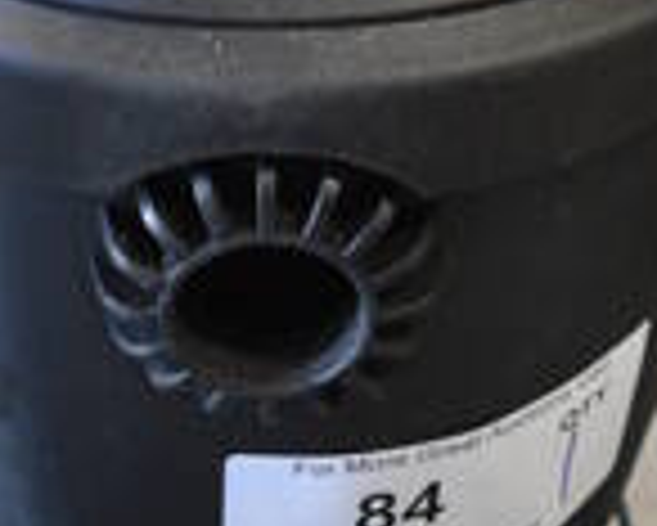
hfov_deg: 23.0
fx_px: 1615
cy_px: -214
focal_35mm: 83
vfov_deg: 17.1
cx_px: 356
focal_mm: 18
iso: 3200
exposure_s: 1/125
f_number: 3.5
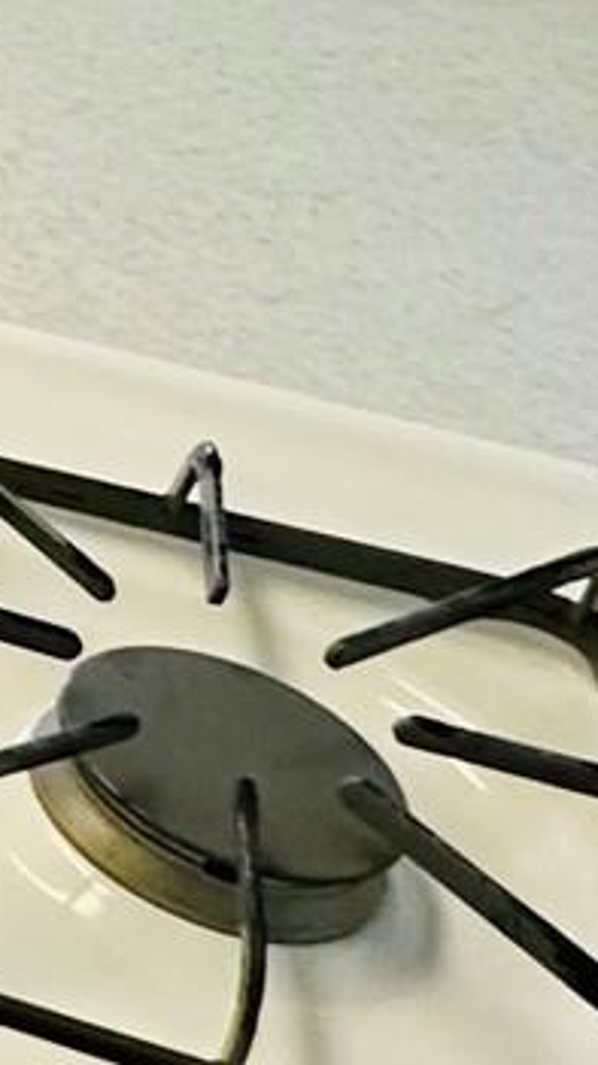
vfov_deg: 22.2
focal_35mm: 89
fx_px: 2513
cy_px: -199
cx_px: -1673
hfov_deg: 8.5
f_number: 2.2
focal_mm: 2.22
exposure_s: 1/120
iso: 250
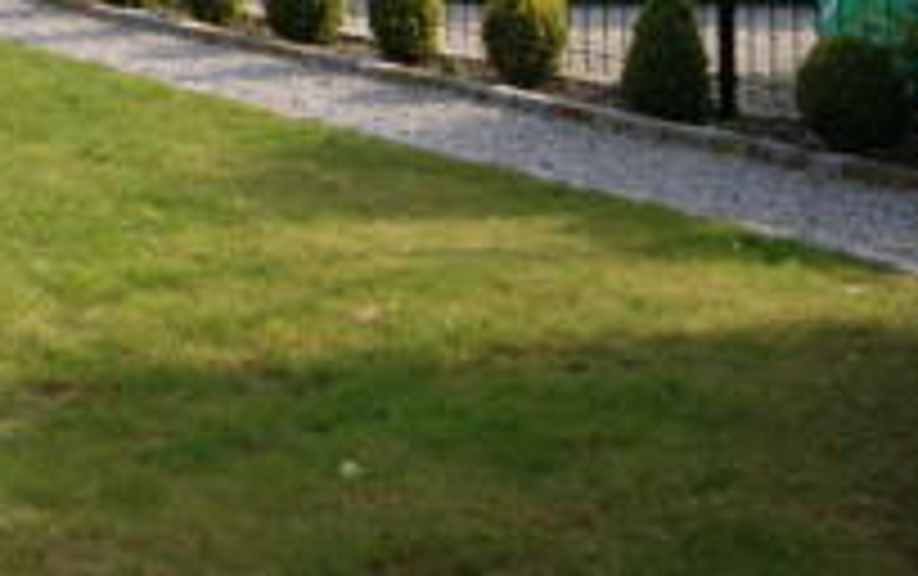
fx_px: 2204
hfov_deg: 22.3
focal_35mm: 88
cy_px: -385
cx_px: -65
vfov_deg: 13.7
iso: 100
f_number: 11
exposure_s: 1/160
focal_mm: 18
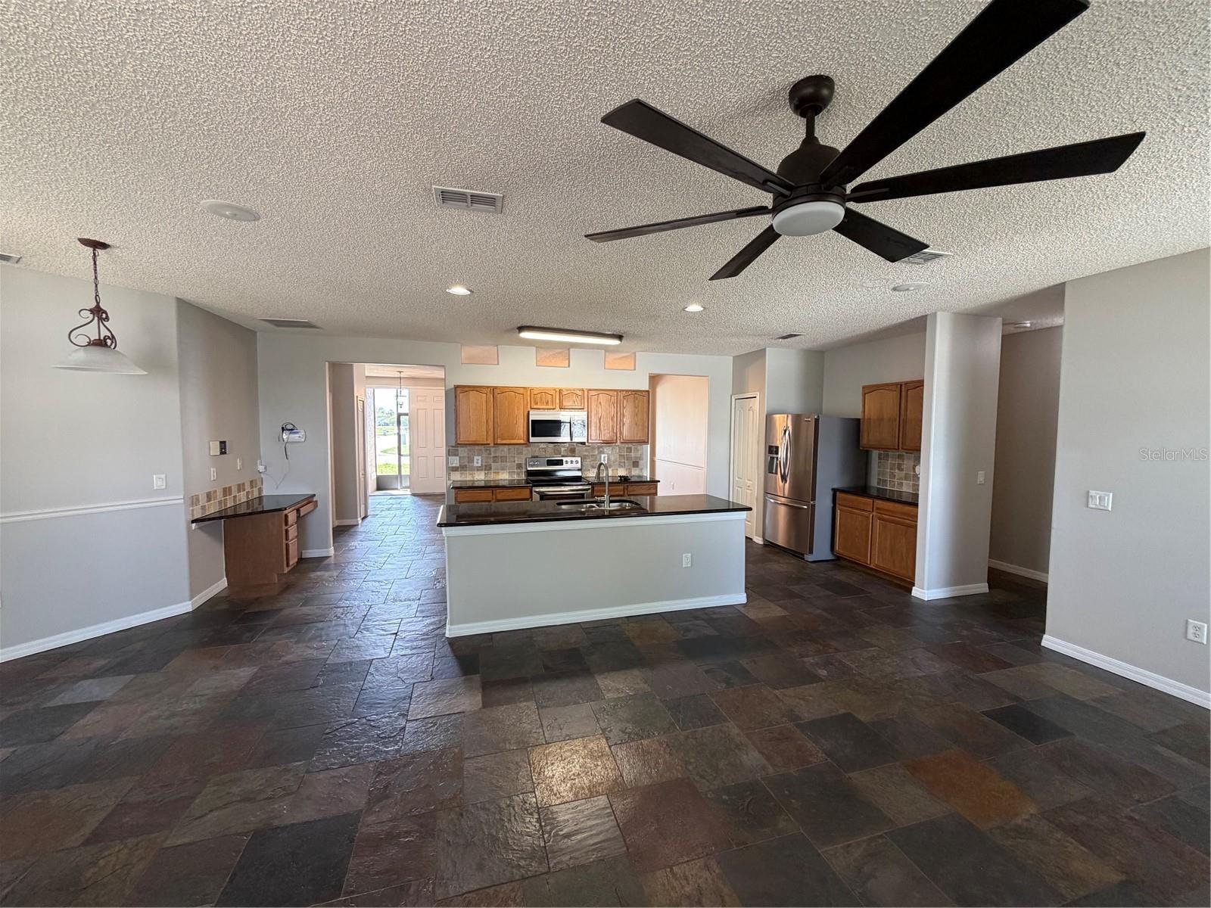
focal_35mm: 14
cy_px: 454
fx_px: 490
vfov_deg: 85.7
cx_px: 606
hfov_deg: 102.1
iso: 200
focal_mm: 2.22
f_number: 2.2
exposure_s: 1/60
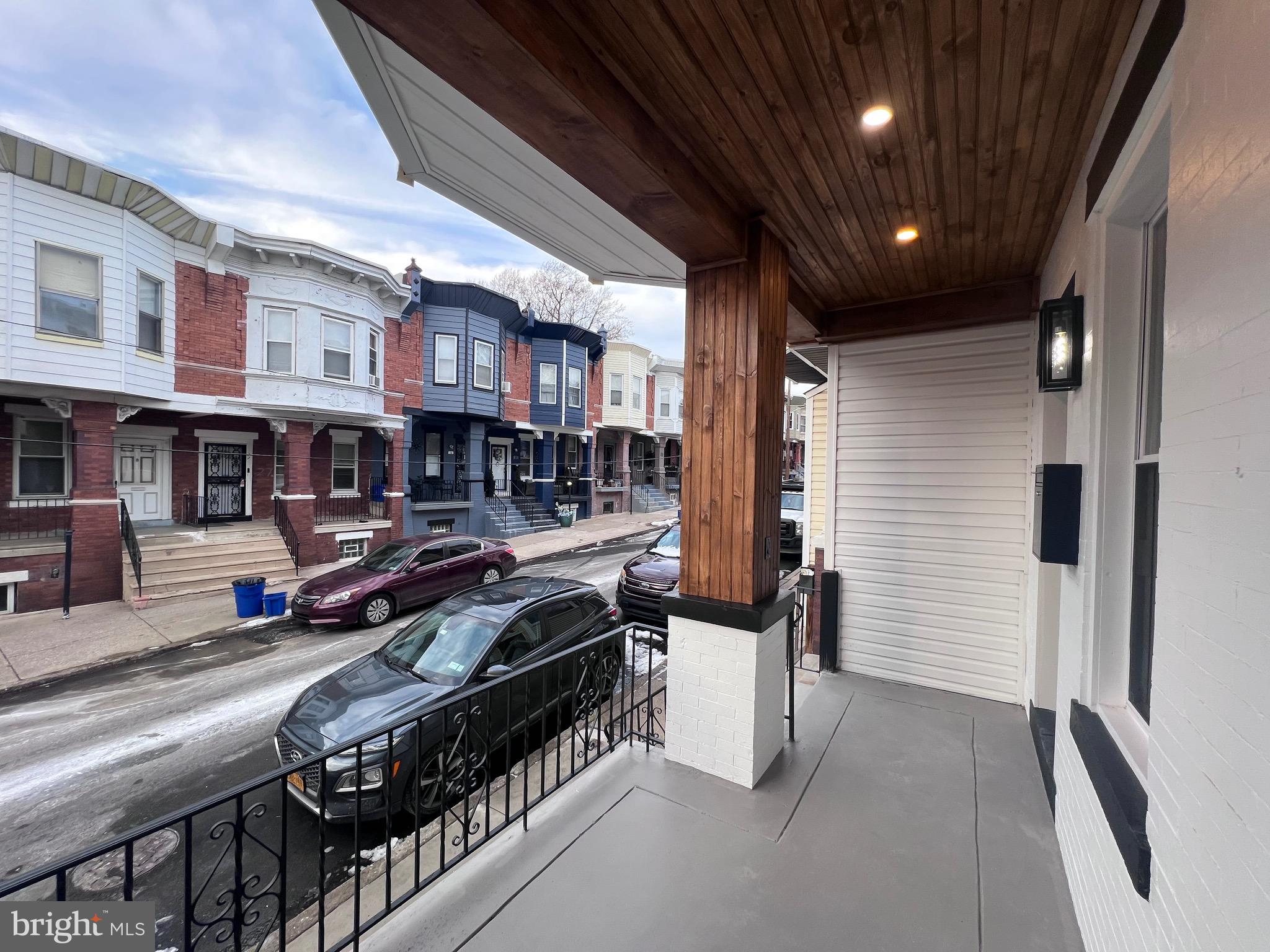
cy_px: 476
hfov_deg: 106.2
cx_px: 635
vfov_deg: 89.9
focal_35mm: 13
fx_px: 477
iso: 40
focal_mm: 1.57
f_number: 1.8
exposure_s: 1/123
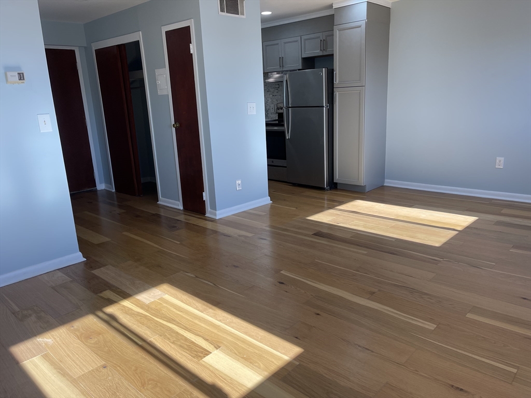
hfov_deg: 69.4
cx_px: 266
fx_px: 383
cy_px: 199
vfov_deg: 54.9
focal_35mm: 25
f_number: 1.6
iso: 32
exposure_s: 1/219
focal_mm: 5.1
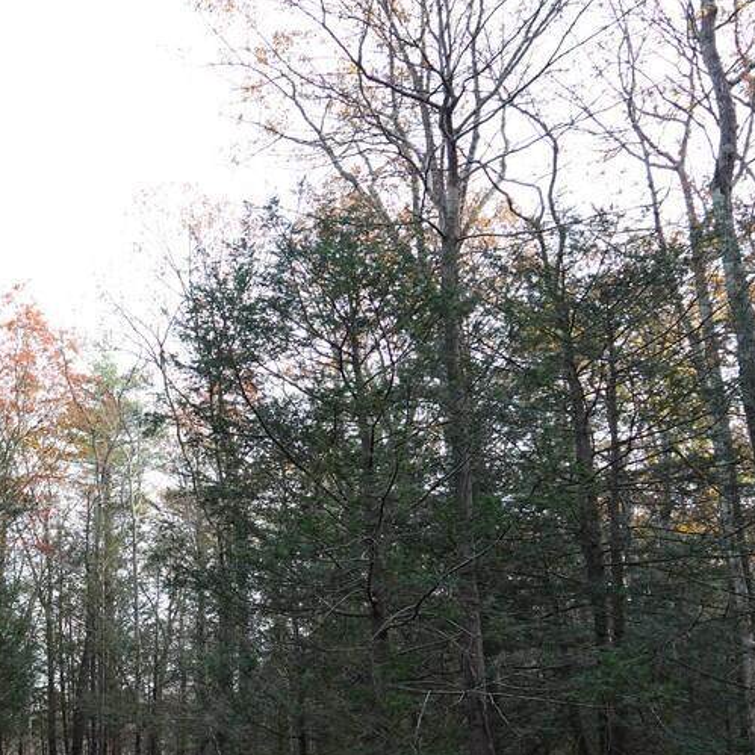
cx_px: -26
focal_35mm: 49
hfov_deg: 31.6
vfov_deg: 33.9
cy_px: 569
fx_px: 1209
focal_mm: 8.8
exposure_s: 1/200
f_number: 2.4
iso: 100
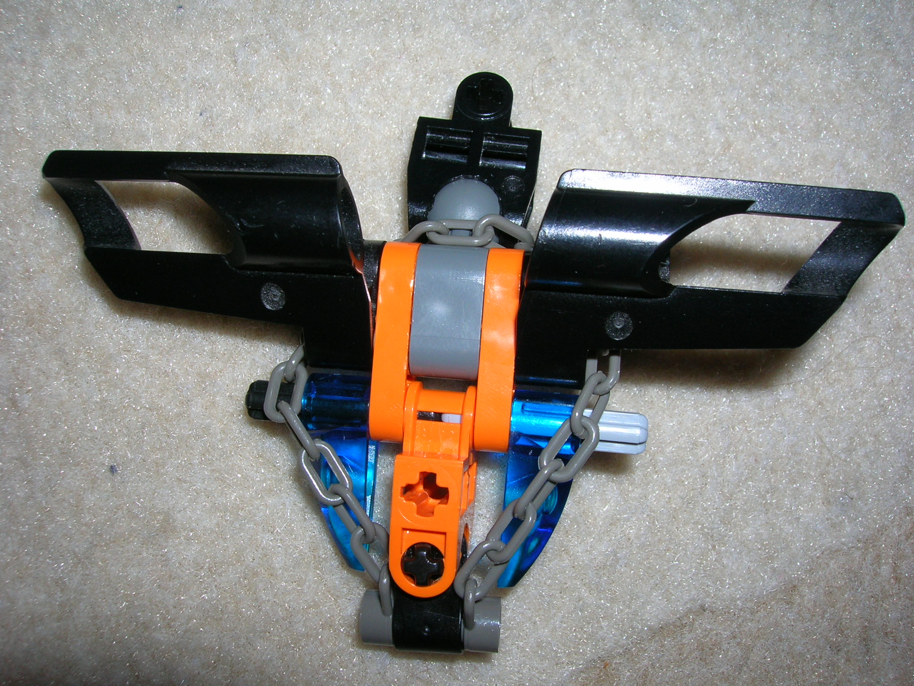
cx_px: 457
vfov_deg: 41.8
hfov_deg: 54.0
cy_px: 343
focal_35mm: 34
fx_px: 898
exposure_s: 1/60.1
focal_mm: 5.7
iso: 50
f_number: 4.9
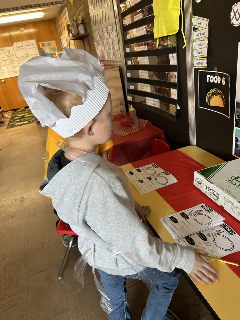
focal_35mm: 26
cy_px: 160
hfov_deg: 53.1
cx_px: 120
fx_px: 240
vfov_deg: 67.3
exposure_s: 1/60
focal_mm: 5.7
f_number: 1.5
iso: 125
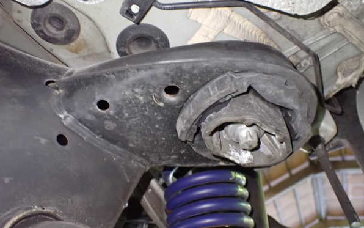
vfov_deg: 39.5
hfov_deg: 59.6
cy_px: 114
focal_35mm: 32
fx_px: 318
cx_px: 182
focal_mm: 5.4
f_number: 2.3
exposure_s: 1/30
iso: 1250
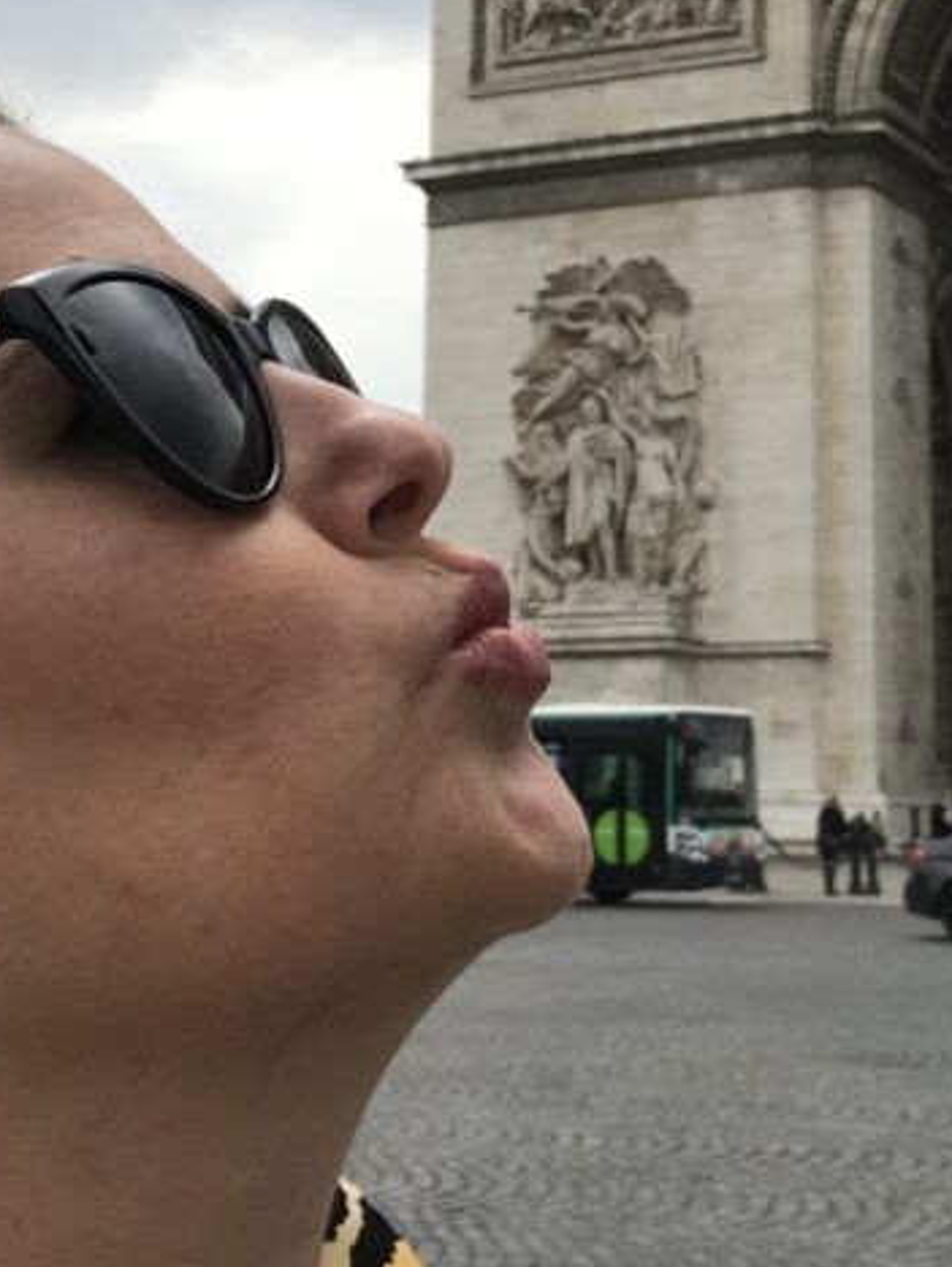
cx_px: 572
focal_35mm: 70
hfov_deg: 21.0
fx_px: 2563
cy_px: 309
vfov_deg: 27.4
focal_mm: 2.87
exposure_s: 1/903
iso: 25
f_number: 2.2
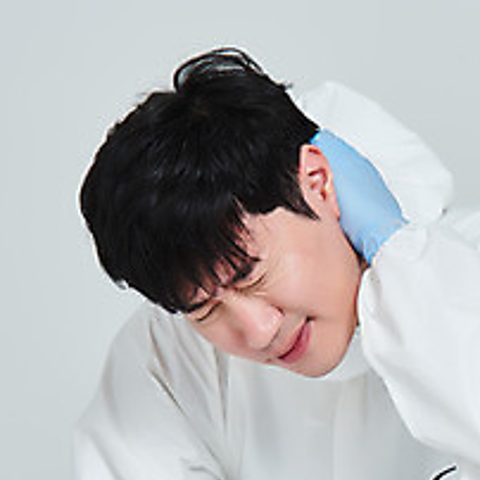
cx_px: 391
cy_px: 456
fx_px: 5130
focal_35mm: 327
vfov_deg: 5.3
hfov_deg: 5.4
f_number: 14
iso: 100
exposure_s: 1/125
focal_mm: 130
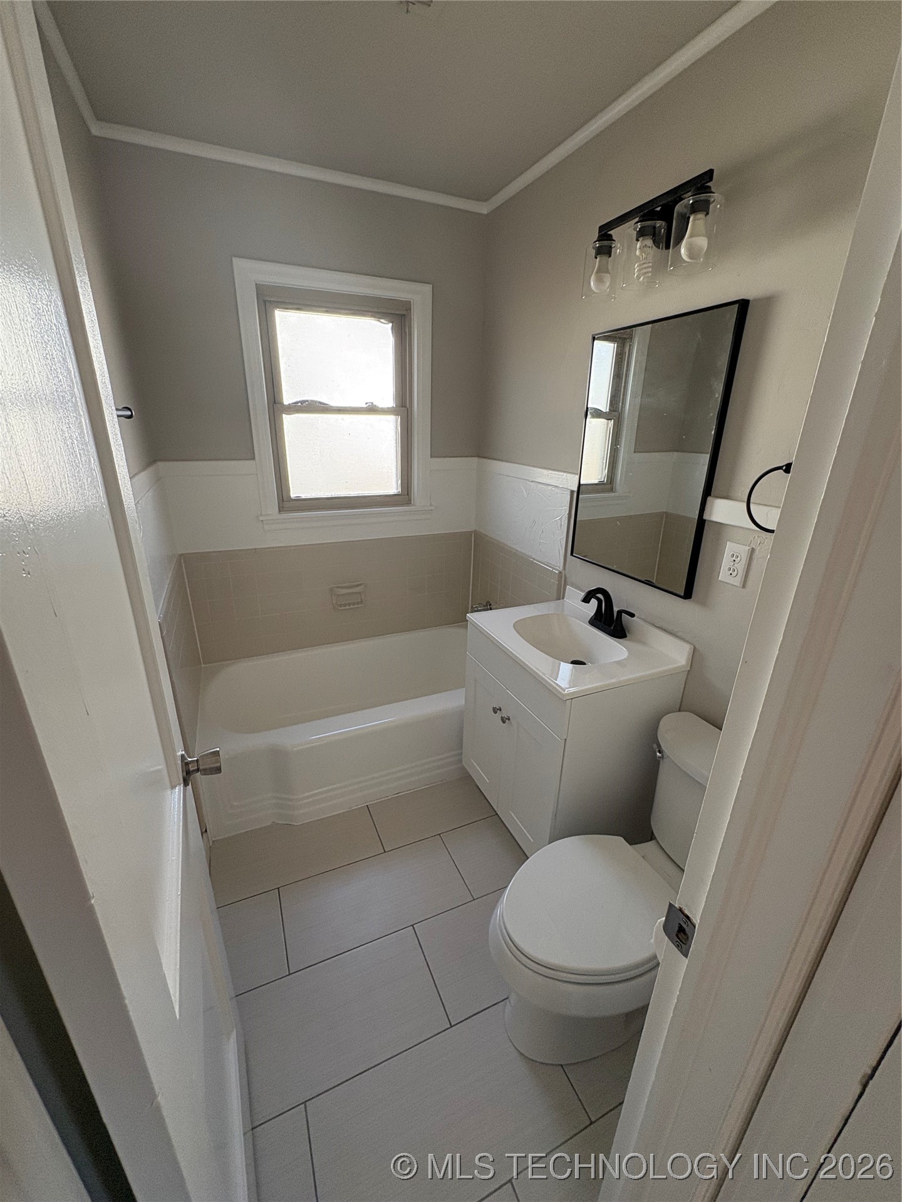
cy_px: 601
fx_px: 486
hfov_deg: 85.7
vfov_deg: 102.1
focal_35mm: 14
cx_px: 451
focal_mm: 2.22
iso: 160
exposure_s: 1/99
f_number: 2.2
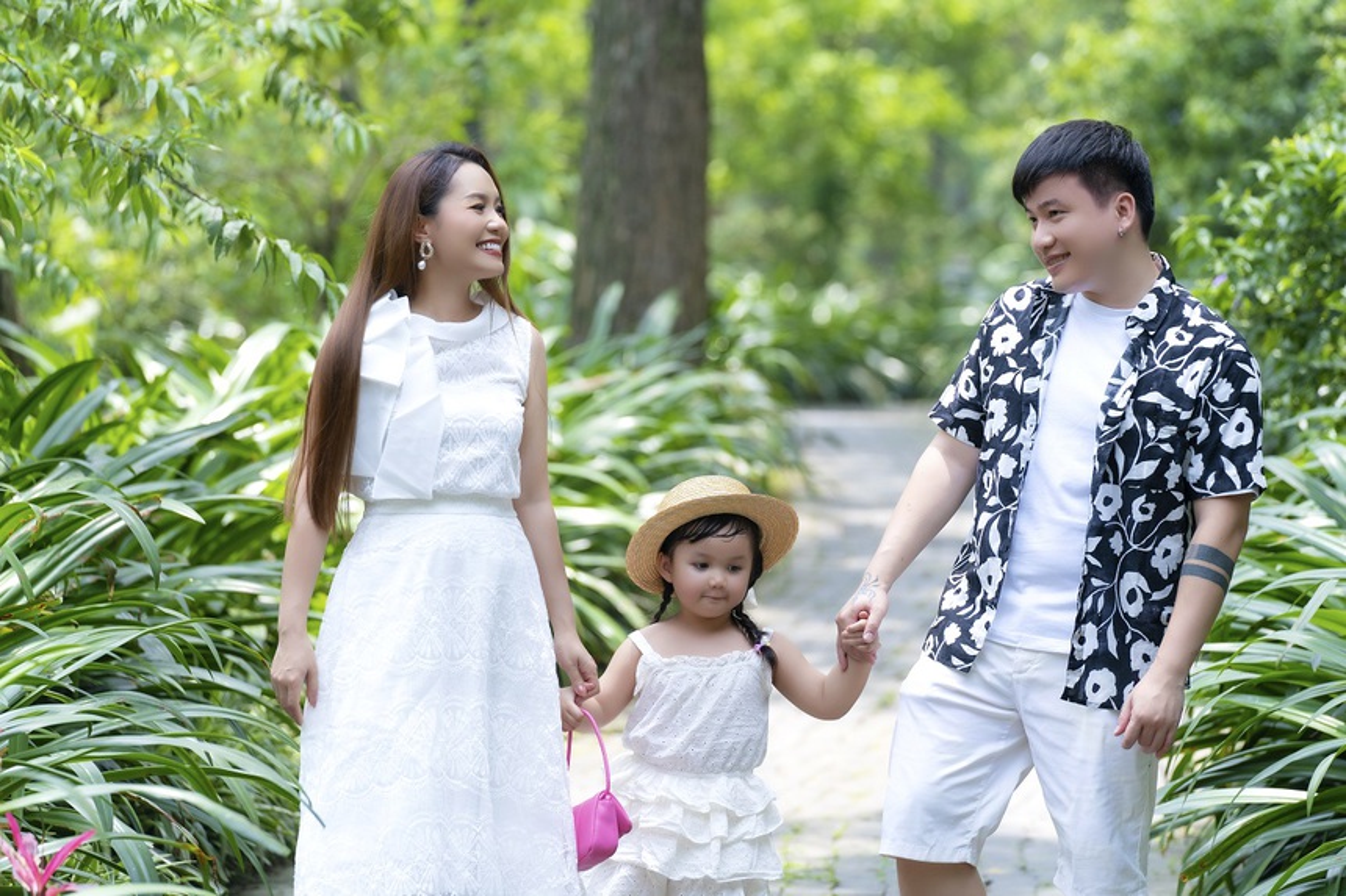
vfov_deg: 7.2
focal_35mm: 191
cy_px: 448
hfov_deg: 10.8
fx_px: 7139
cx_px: 673
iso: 250
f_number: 4.5
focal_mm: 191
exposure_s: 1/400
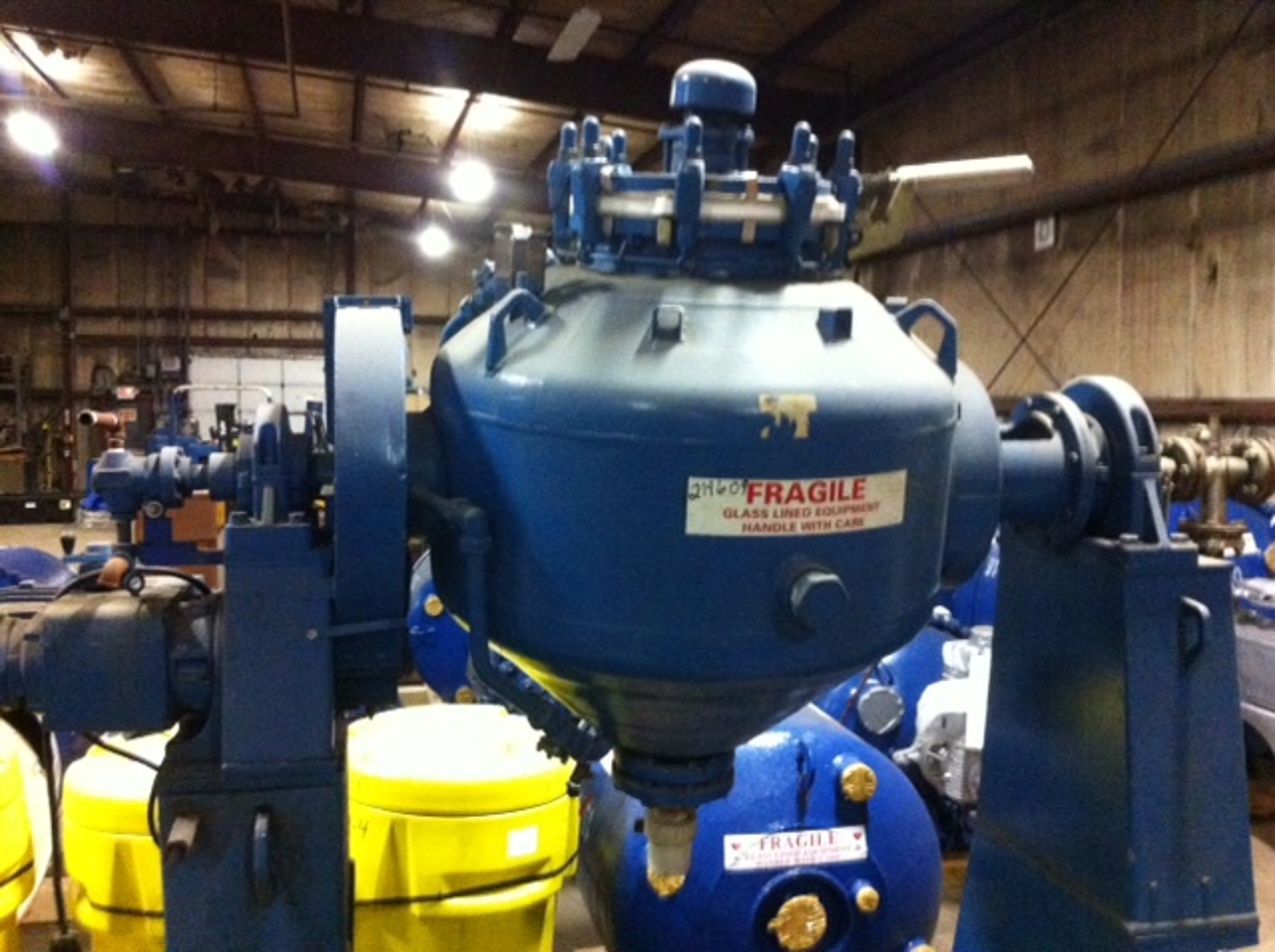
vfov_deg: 40.6
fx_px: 1287
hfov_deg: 52.7
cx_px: 638
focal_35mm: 35
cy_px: 476
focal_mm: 3.85
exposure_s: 1/15
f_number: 2.8
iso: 1000
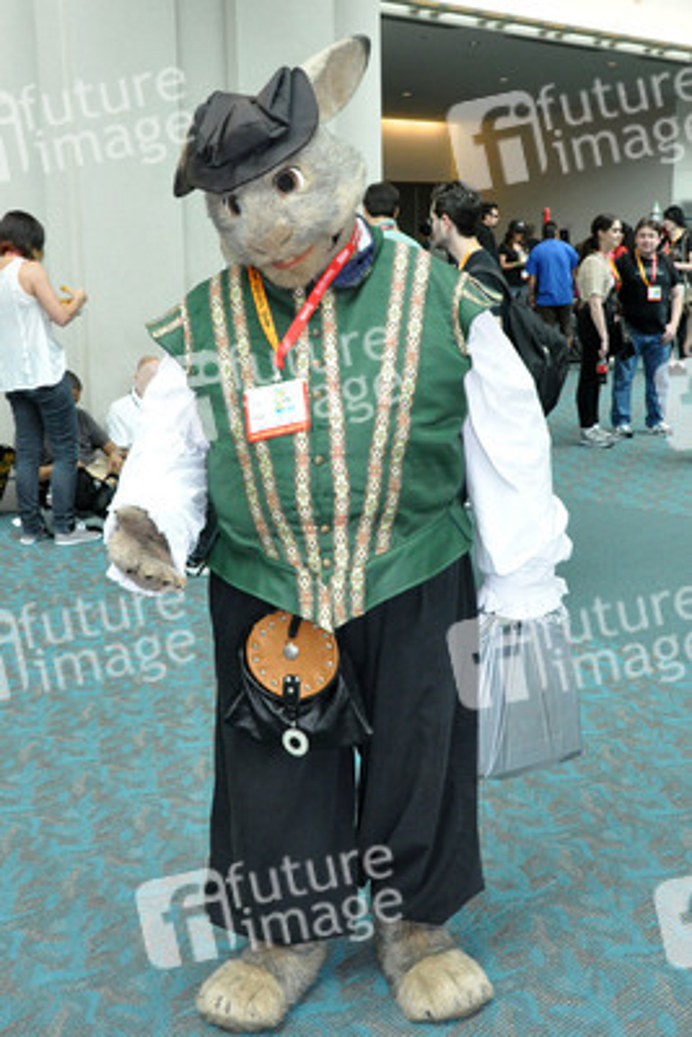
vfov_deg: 51.3
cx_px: 346
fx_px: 1080
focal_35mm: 38
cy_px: 518
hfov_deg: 35.5
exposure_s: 1/200
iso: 2000
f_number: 9
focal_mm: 25
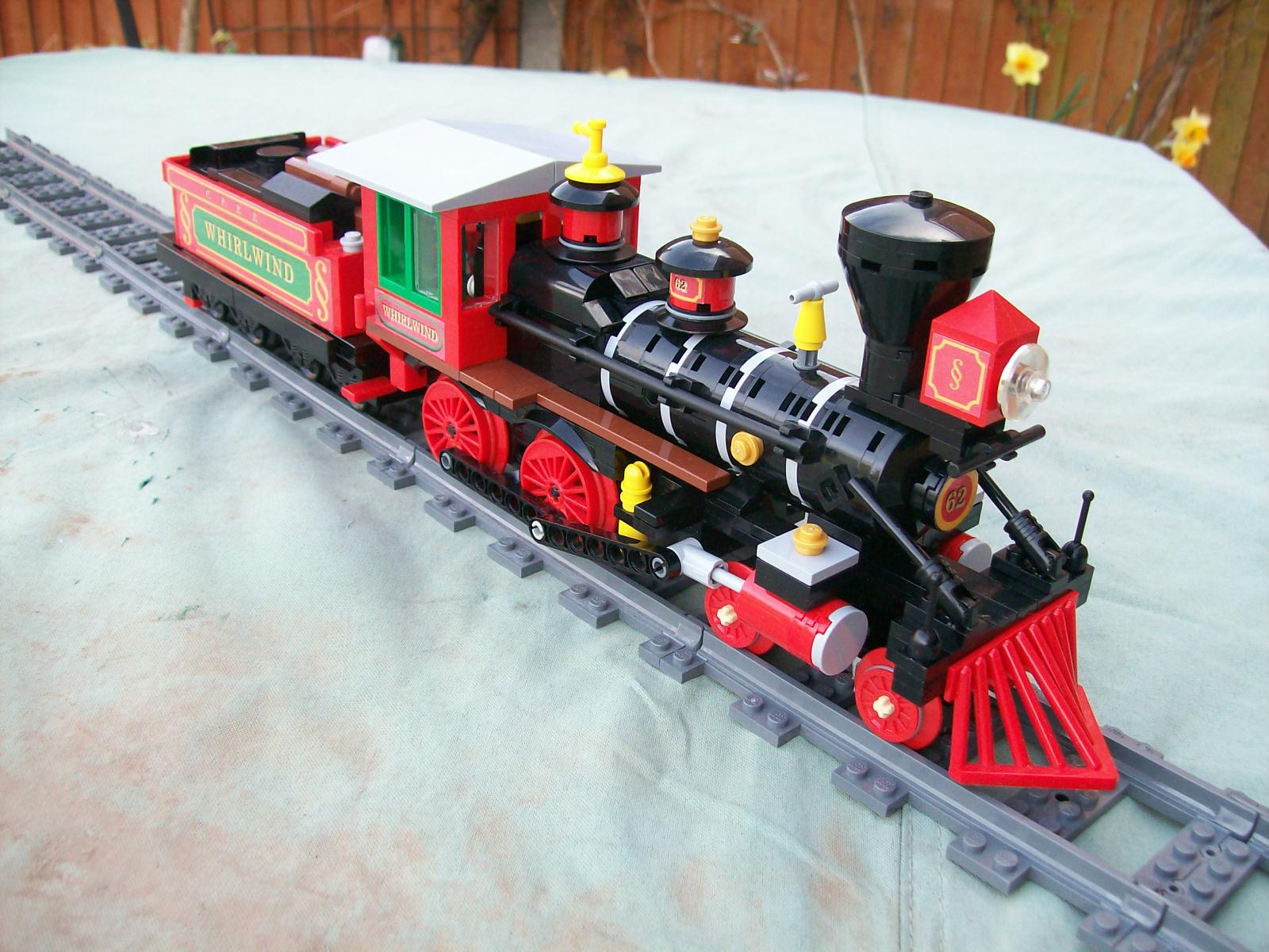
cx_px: 634
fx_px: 1320
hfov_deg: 51.4
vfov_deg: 39.7
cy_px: 476
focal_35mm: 36
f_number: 2.7
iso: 80
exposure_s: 1/155
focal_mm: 6
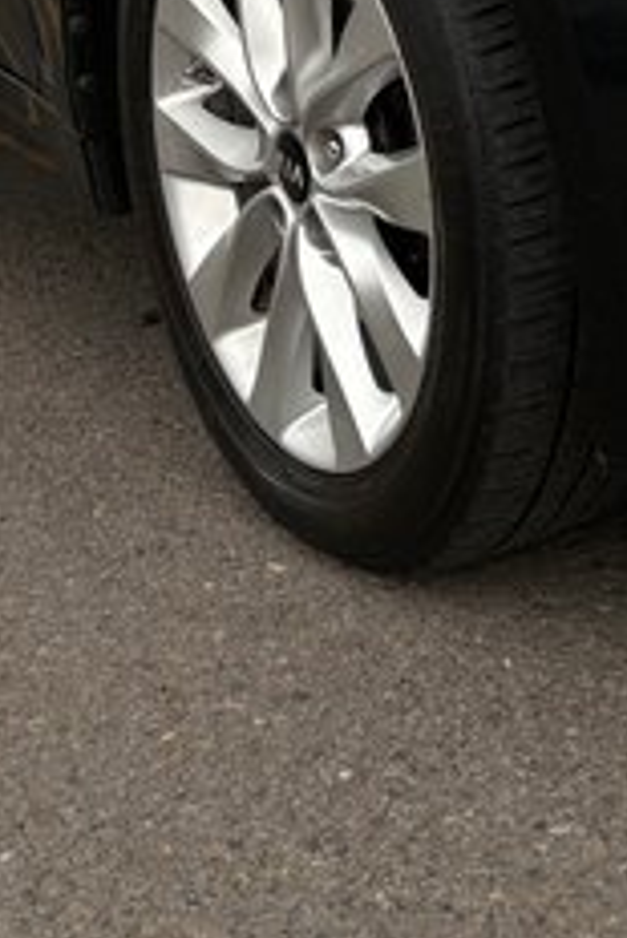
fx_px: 2191
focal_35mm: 84
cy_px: -137
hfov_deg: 15.4
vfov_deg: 22.6
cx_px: 837
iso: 50
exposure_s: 1/346
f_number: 1.6
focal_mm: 5.96
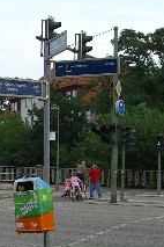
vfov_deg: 18.7
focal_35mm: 108
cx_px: -129
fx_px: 738
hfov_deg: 11.7
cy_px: 200
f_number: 4
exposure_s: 1/250
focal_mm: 7.9
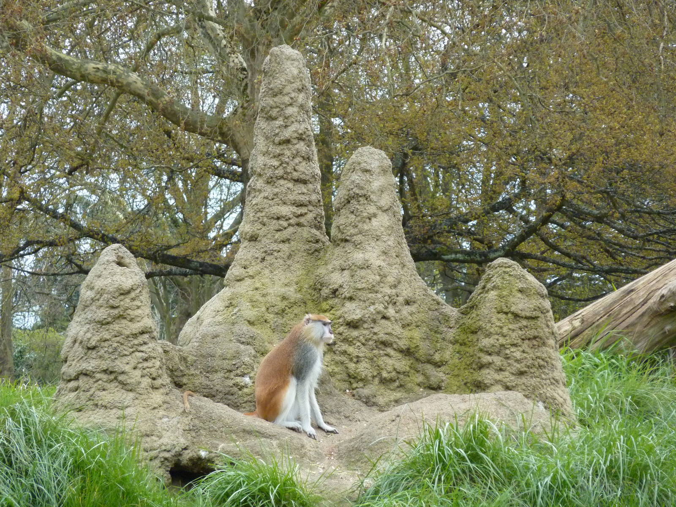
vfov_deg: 7.6
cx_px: 338
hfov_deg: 10.1
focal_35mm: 196
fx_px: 3828
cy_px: 254
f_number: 4.5
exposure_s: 1/400
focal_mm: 32.1
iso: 400
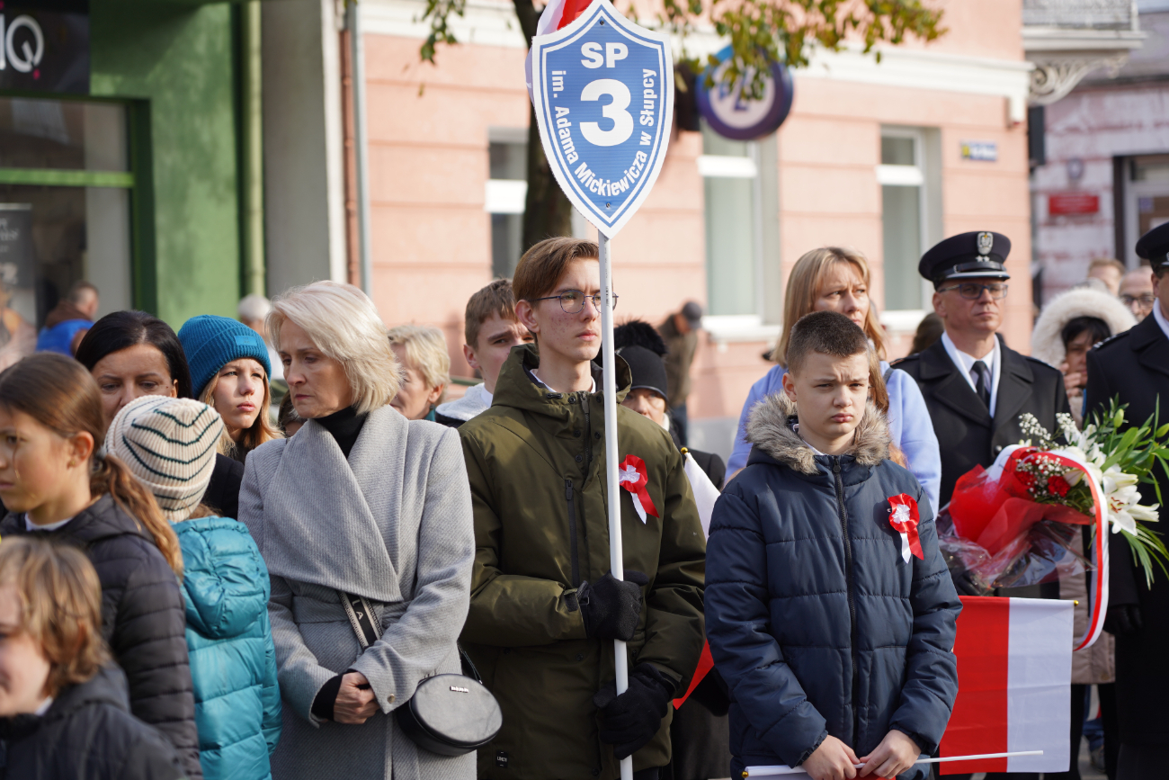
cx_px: 584
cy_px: 390
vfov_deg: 14.1
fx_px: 3150
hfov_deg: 21.0
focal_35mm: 97
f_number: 4
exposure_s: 1/200
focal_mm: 97
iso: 100
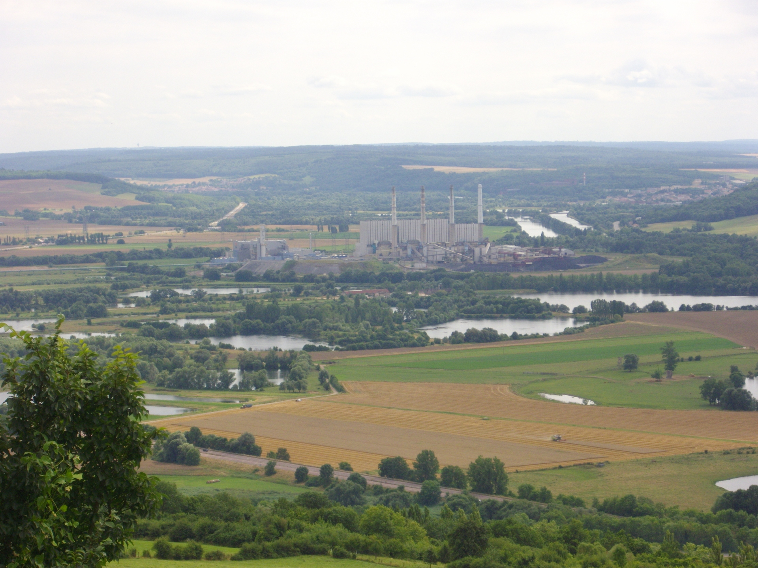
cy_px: 284
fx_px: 2453
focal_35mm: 112
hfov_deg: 17.6
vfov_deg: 13.2
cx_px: 379
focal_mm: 18.6
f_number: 5.2
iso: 100
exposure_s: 1/400
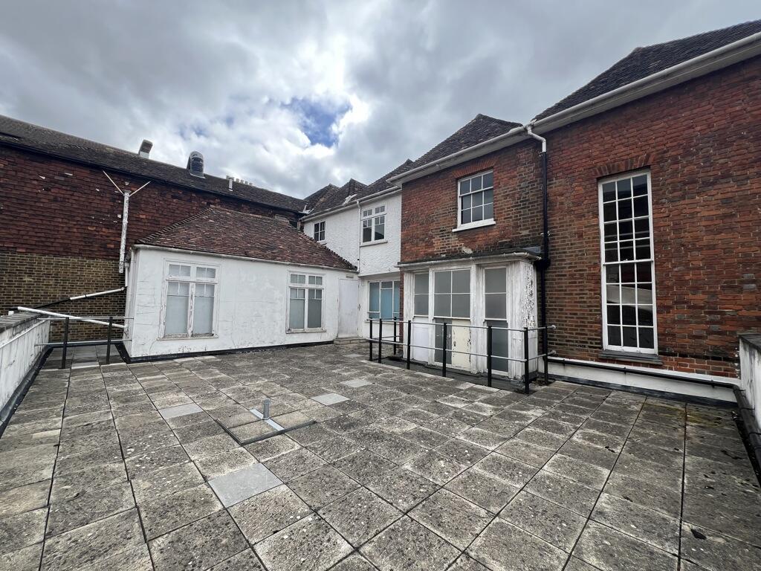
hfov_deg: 106.2
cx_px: 380
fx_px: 286
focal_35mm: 13
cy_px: 286
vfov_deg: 89.9
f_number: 1.8
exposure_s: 1/595
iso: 32
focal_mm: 1.57
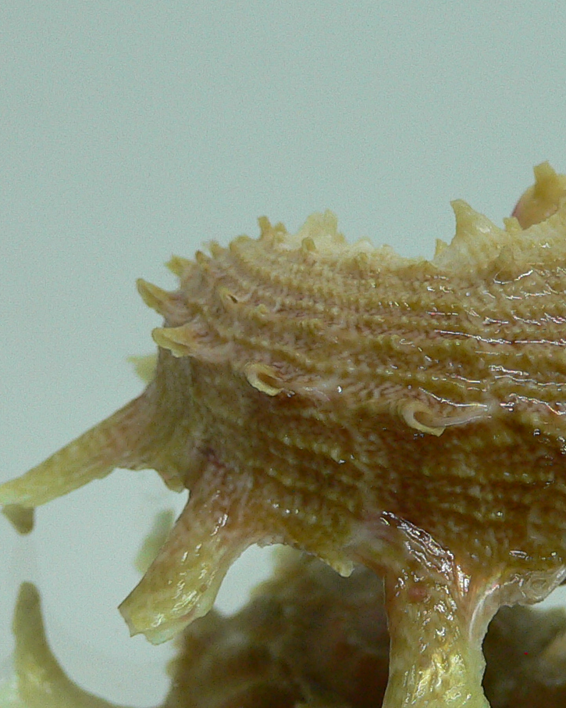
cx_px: 438
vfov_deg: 24.8
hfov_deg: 20.0
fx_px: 1591
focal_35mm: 76
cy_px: 537
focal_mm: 4.6
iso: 150
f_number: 2.8
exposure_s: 1/60
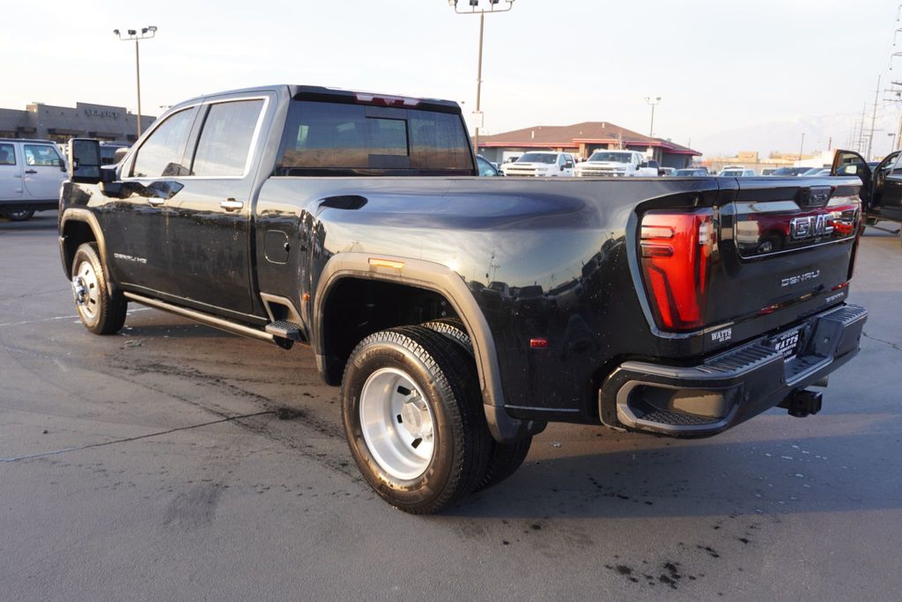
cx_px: 451
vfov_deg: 45.7
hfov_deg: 64.5
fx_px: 714
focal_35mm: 28
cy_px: 301
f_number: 4
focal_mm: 19
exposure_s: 1/60
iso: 100
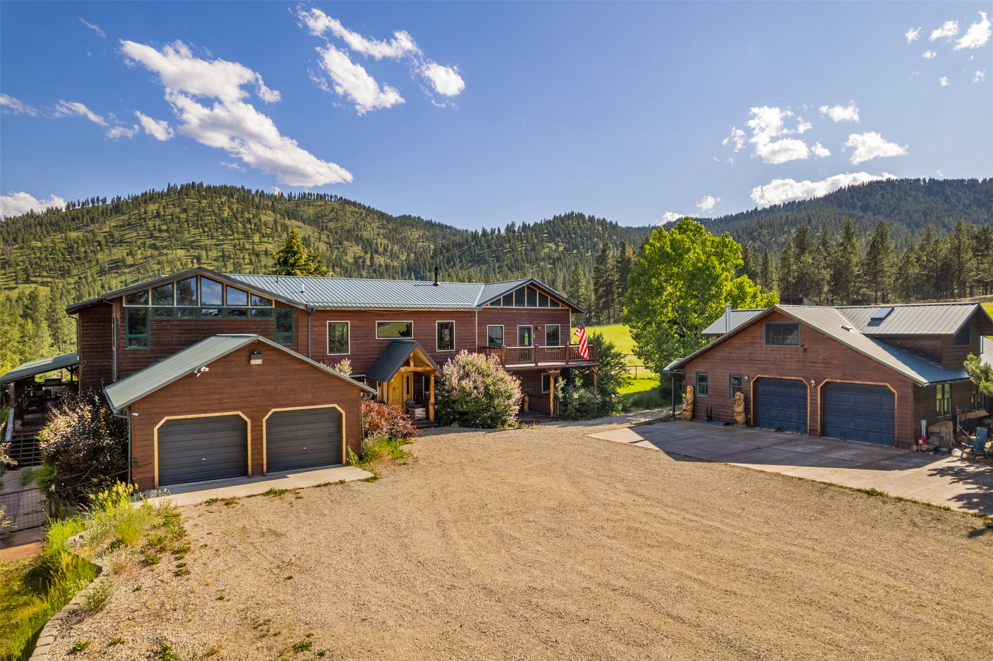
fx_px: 607
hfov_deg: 78.6
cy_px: 330
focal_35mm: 22
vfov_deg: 57.2
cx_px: 496
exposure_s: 1/160
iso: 100
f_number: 2.8
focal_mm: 8.38
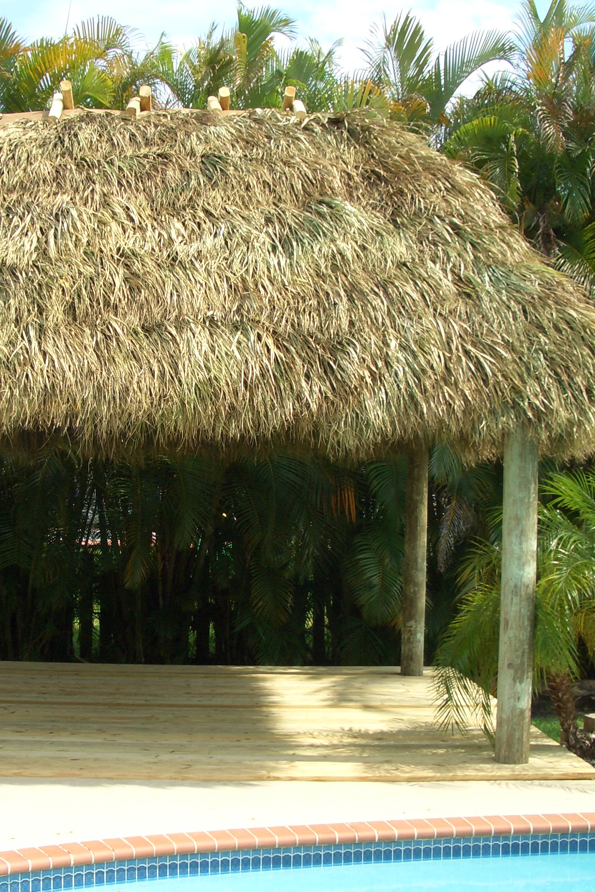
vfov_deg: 40.3
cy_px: 446
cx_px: 175
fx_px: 1215
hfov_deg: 27.3
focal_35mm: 49
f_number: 4.3
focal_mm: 5.8
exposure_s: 1/320
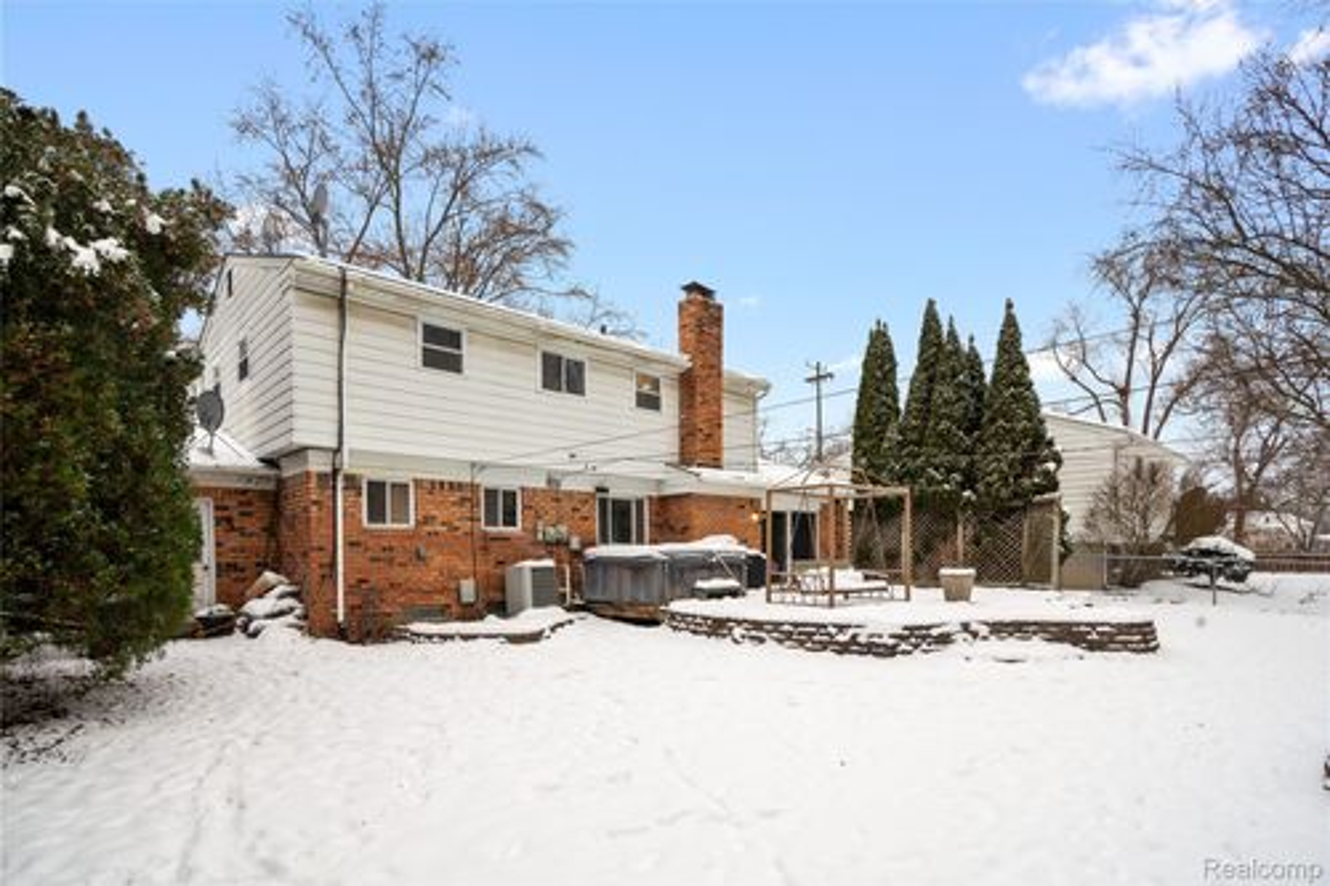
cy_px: 443
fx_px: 1108
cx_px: 665
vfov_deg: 43.6
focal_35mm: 30
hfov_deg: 61.9
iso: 200
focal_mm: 30
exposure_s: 1/160
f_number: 9
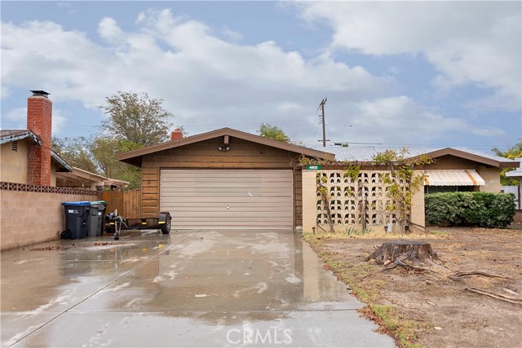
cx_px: 261
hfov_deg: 61.9
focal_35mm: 30
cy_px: 174
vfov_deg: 43.6
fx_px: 435
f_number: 4
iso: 200
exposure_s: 1/200
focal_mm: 20
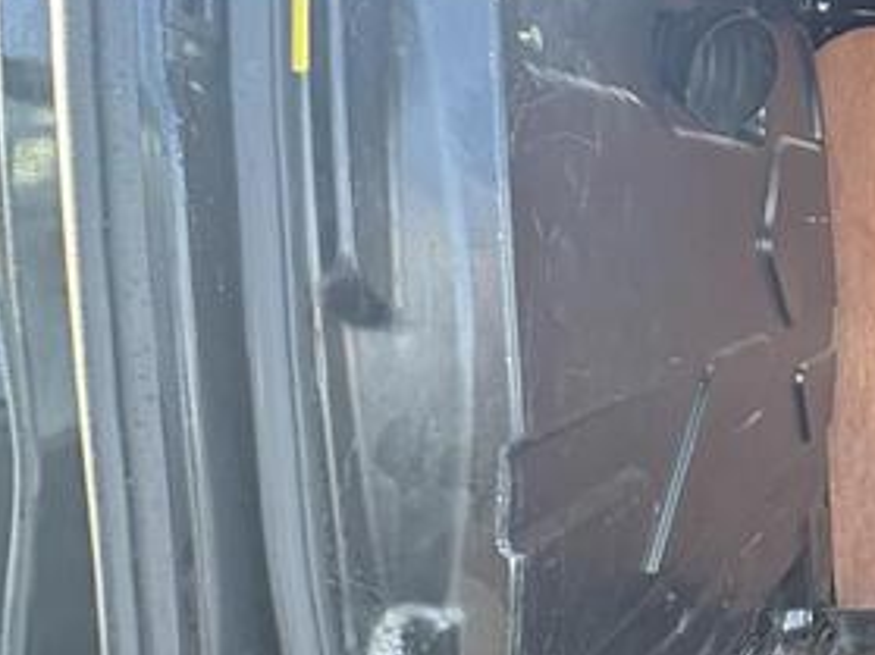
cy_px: 458
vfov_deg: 31.8
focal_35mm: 45
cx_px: 1192
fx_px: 1137
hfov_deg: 30.8
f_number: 2.2
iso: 160
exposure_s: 1/99
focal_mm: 2.22
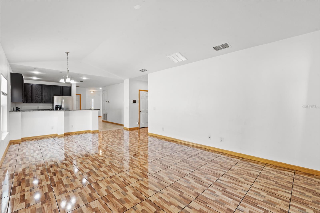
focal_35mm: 16
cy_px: 106
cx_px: 160
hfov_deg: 96.7
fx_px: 142
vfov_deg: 73.7
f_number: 13
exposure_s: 1/1.25
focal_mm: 16
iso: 200
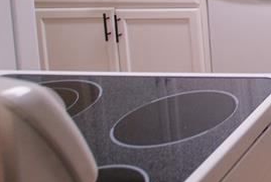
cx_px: 465
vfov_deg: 18.8
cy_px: -100
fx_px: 474
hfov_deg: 22.2
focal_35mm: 63
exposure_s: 1/60
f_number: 4
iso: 200
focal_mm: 11
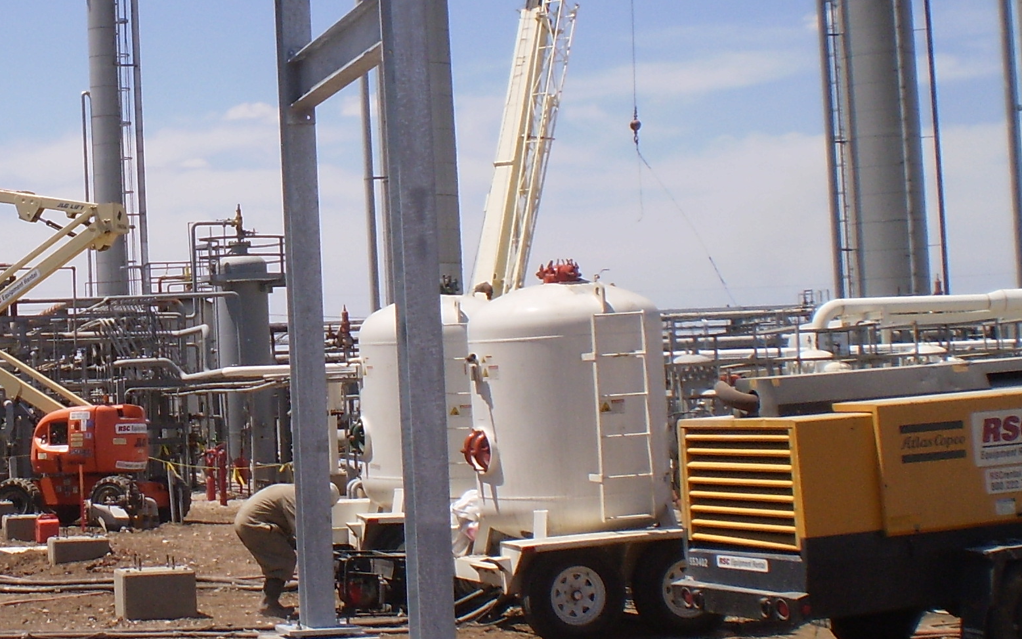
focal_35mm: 80
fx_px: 2228
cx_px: 45
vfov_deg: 16.3
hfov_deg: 24.8
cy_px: 297
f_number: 4.6
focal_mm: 6.3
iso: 64
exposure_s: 1/1250
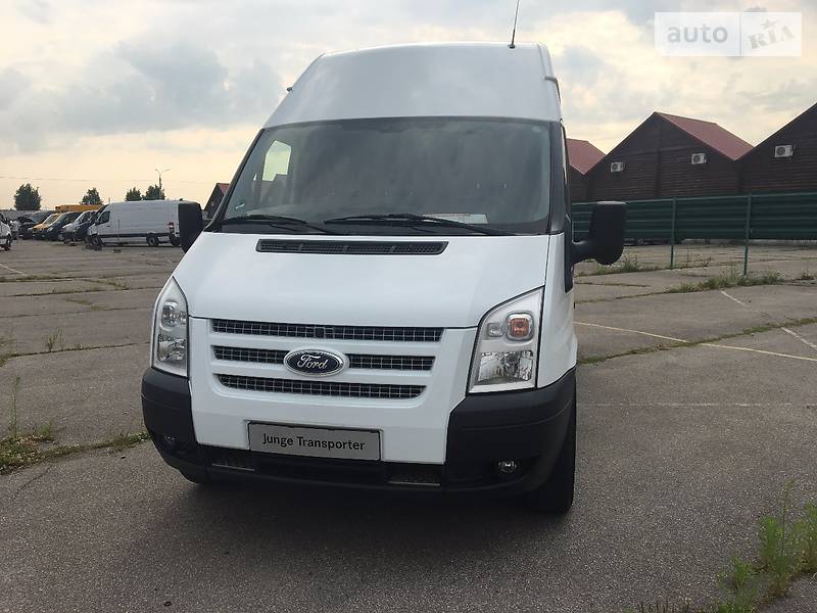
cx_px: 408
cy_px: 306
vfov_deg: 48.2
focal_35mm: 29
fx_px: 684
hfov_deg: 61.7
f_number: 2.2
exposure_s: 1/1166
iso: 25
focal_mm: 4.2
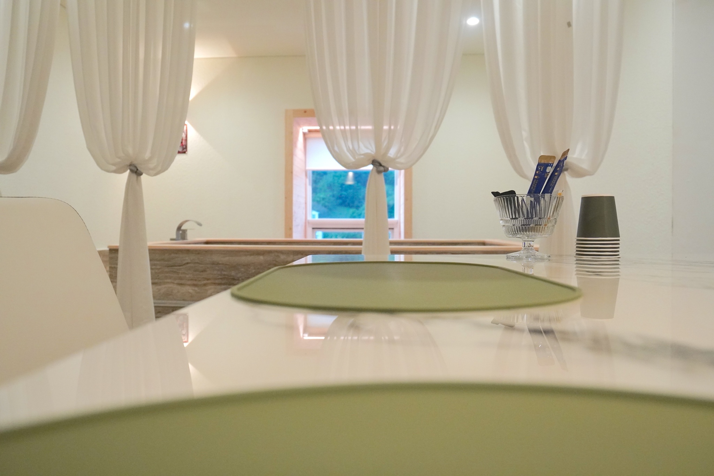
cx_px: 357
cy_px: 238
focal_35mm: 24
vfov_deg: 53.1
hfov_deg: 73.7
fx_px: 476
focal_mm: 16
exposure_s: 1/160
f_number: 4
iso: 2000
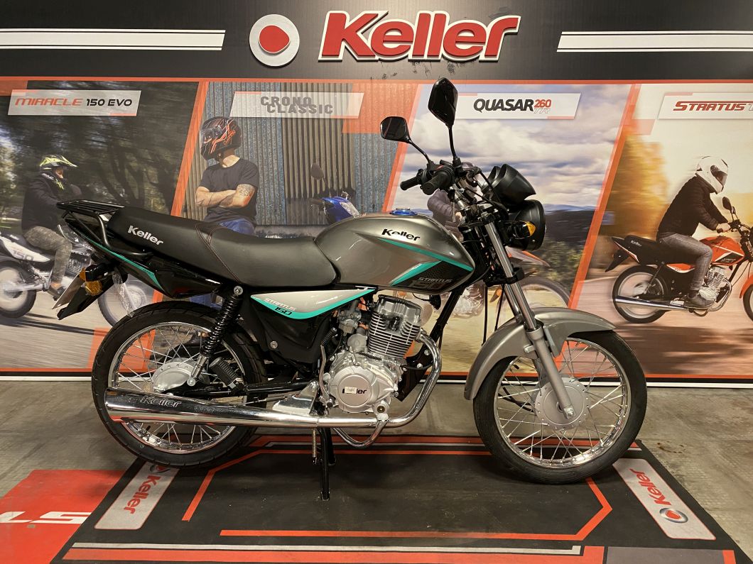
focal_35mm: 26
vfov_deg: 53.1
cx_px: 376
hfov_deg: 67.3
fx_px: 566
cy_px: 282
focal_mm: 4.25
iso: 320
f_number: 1.8
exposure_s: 1/50
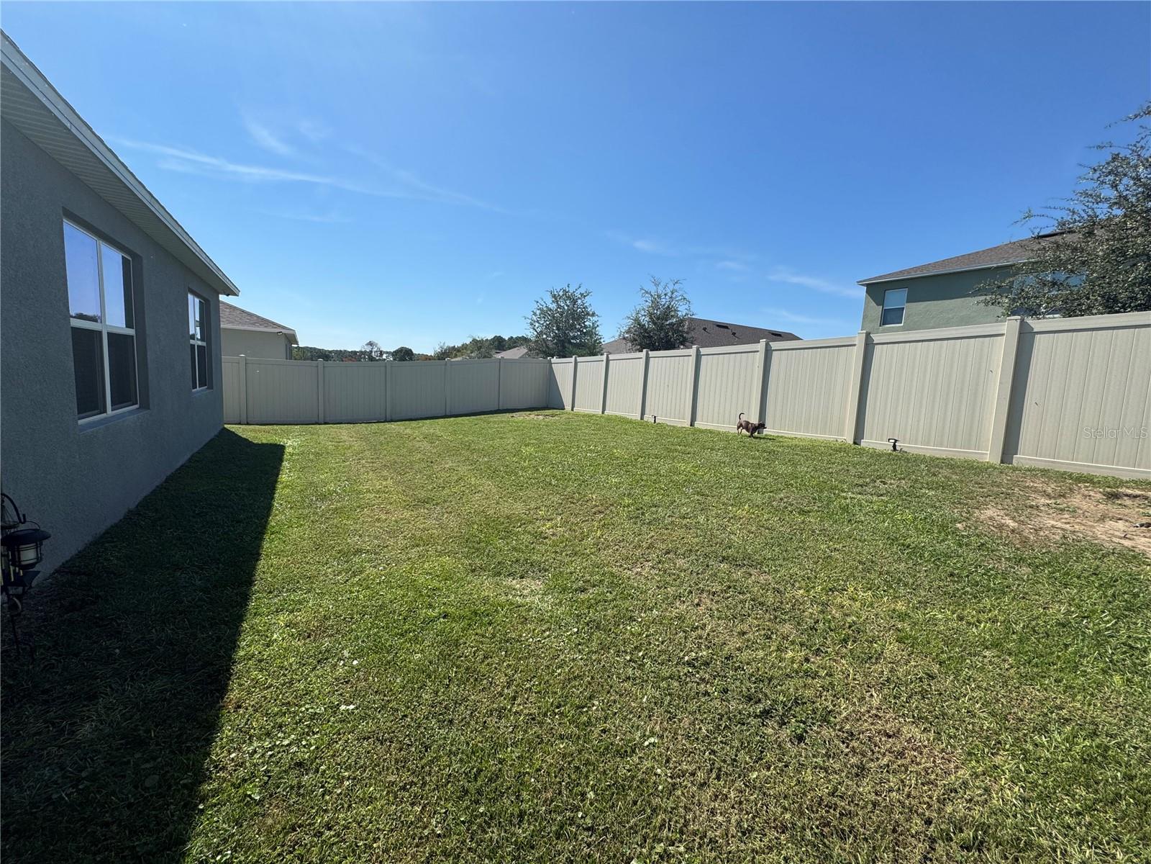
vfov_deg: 85.7
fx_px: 466
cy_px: 432
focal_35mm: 14
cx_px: 576
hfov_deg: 102.1
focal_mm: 2.22
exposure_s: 1/2415
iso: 50
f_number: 2.2
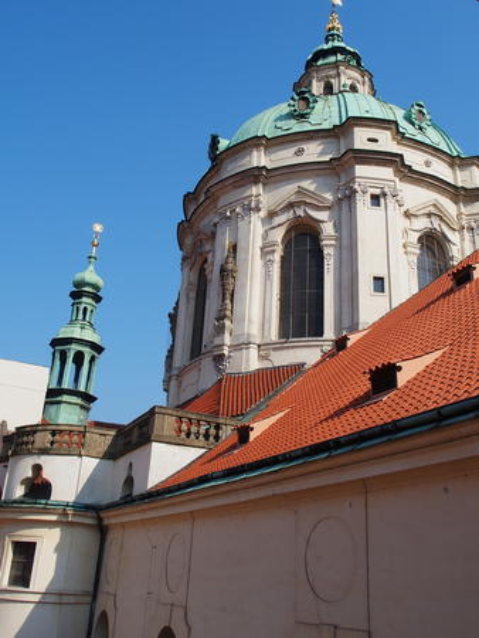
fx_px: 590
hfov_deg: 44.2
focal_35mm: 32
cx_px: 240
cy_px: 319
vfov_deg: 56.8
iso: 100
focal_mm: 6.7
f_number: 4.5
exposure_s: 1/800
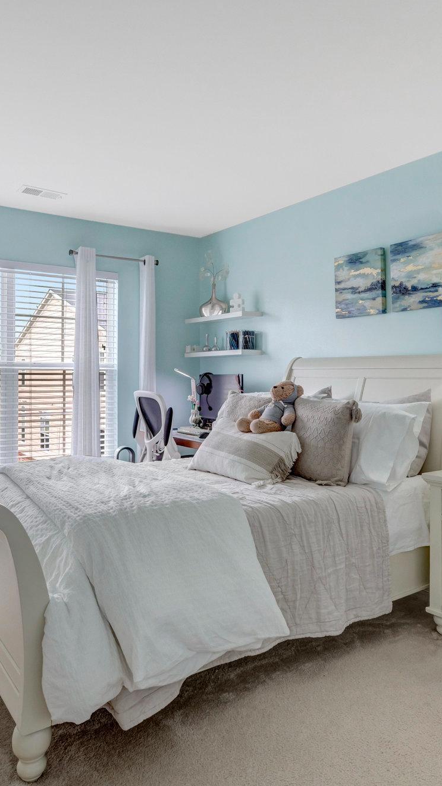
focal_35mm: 26
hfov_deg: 44.3
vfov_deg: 71.9
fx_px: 541
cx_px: 256
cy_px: 392
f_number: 8
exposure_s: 1/125
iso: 1250
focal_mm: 16
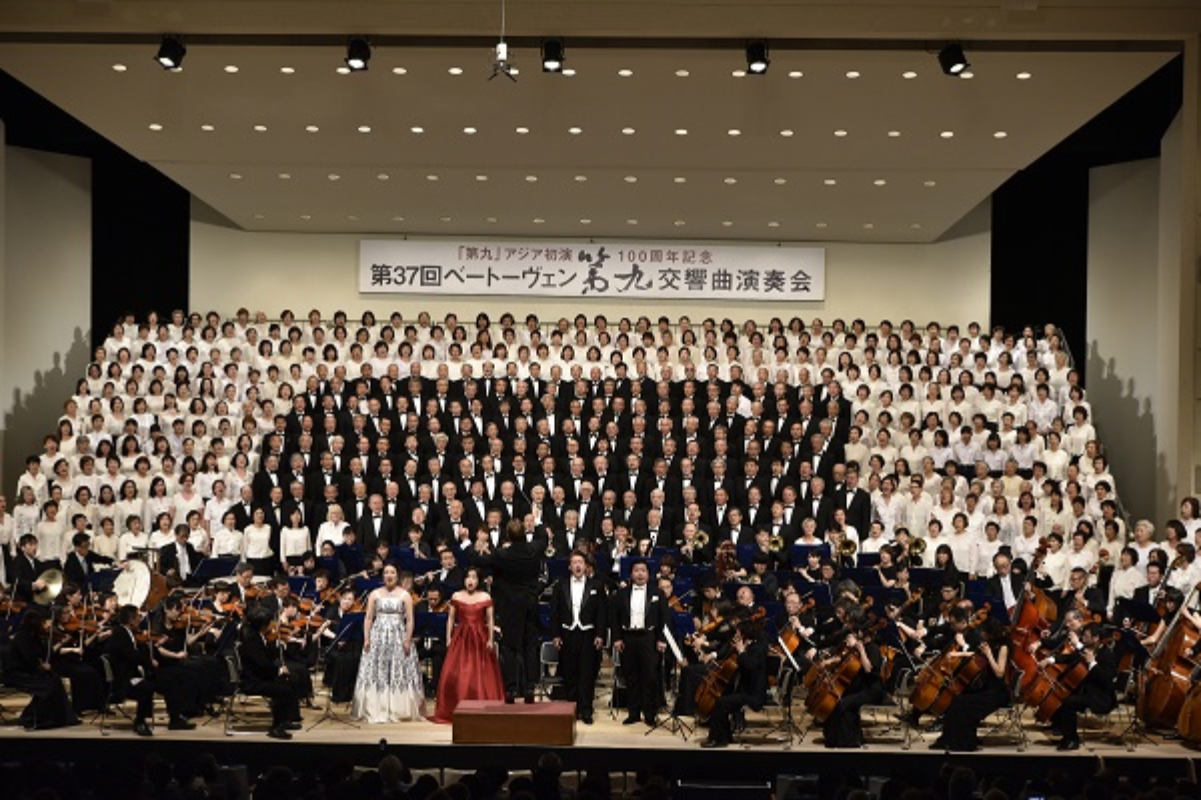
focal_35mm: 70
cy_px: 400
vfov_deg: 19.5
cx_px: 600
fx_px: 2335
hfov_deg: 28.8
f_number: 6.7
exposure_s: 1/180
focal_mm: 70
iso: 1600
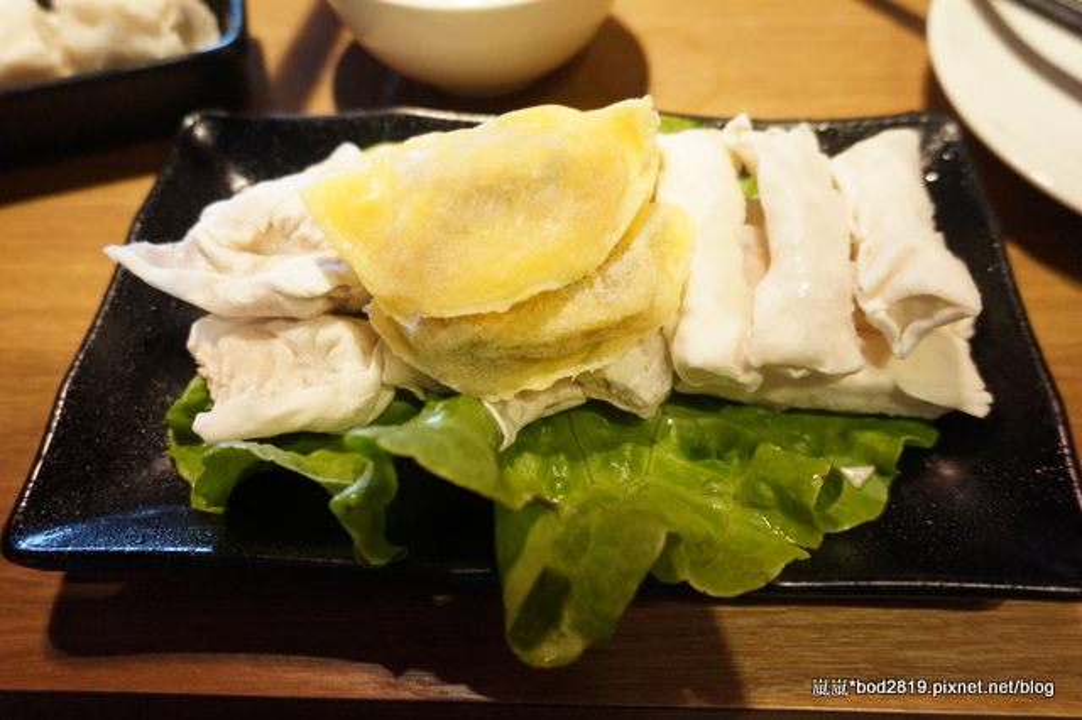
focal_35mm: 28
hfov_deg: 64.6
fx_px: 856
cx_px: 541
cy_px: 360
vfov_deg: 45.6
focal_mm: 19
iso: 3200
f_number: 4
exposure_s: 1/40
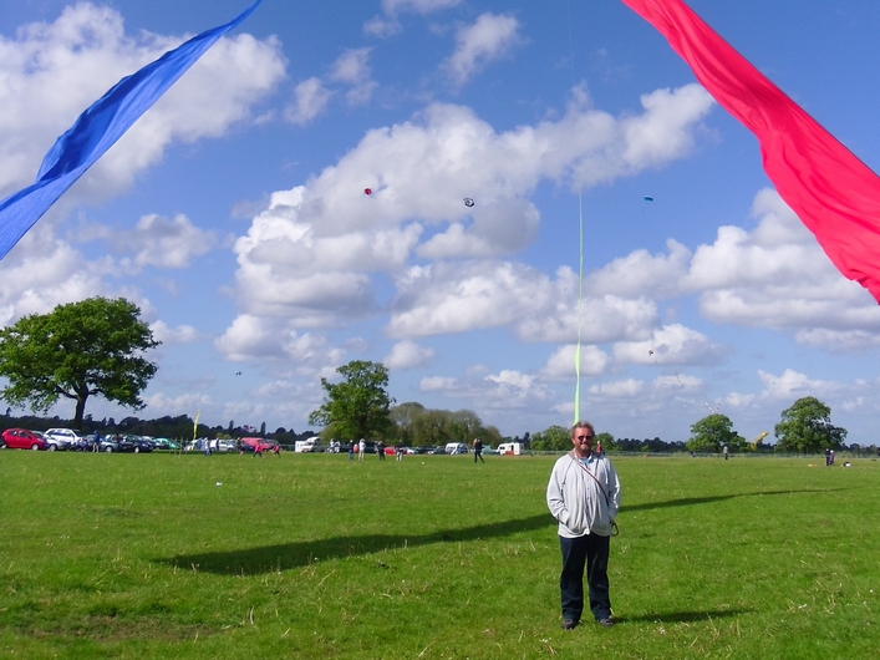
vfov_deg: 45.4
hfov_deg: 58.4
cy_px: 330
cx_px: 440
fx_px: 788
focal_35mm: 31
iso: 80
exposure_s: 1/181
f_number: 9.5
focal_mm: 5.6
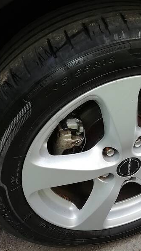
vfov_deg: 52.8
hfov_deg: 30.3
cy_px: 126
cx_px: 115
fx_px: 253
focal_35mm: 38
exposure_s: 1/100
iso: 50
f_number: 2.2
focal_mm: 3.5
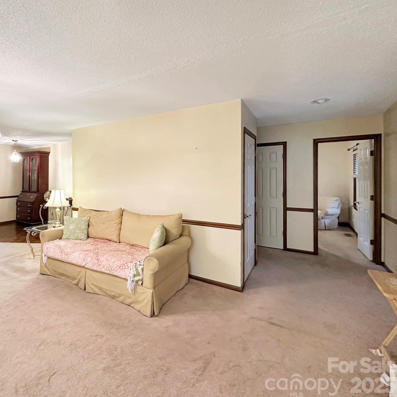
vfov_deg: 84.0
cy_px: 203
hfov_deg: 82.0
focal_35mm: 17
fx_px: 221
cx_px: 143
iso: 320
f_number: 2.2
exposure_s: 1/60
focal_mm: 2.22
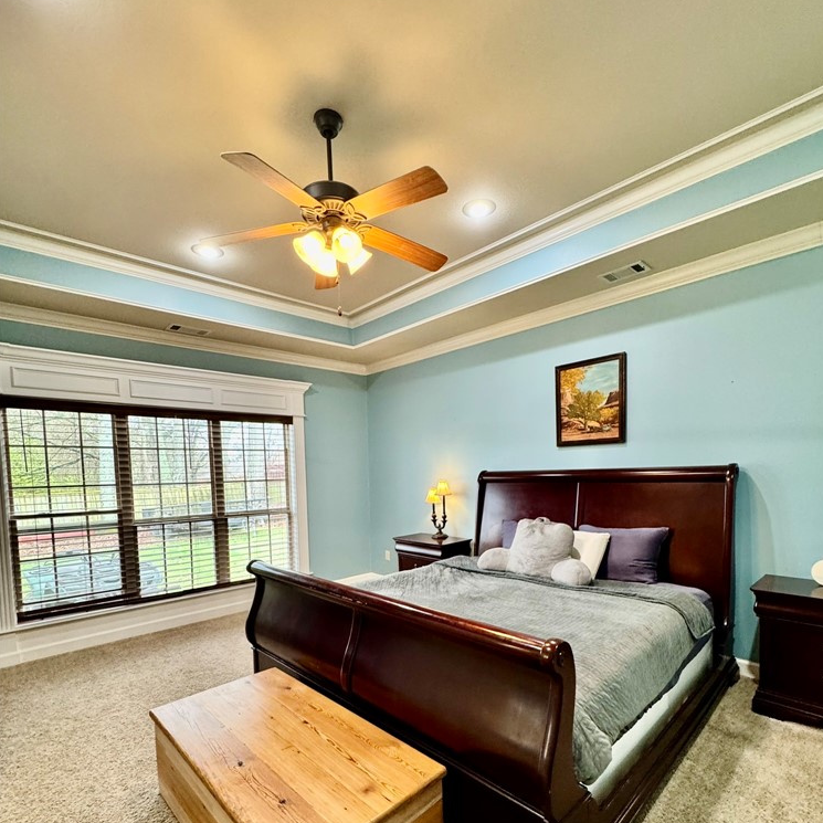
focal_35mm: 17
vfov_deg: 82.8
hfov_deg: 84.0
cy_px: 500
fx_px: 457
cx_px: 422
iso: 250
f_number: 2.2
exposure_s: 1/60
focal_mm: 2.22
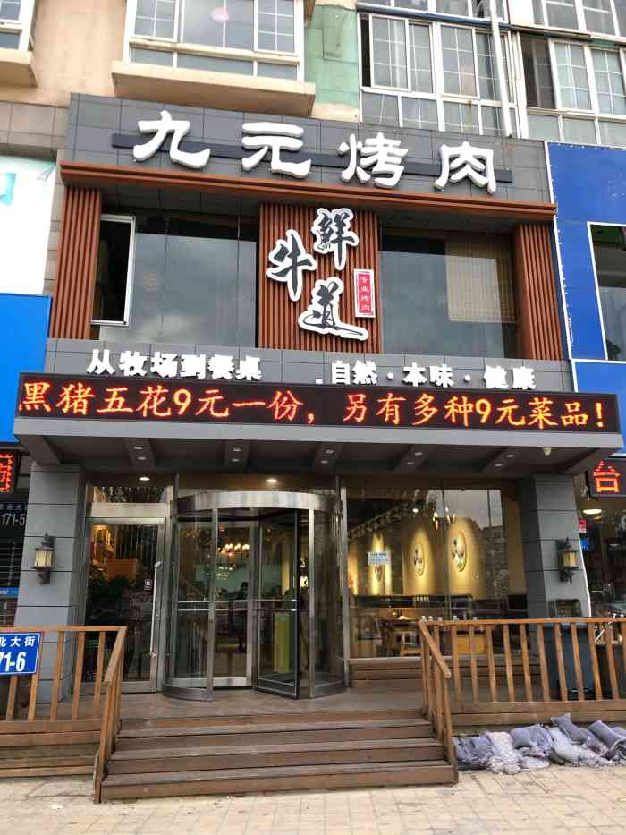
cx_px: 313
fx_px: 675
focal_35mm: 28
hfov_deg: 49.8
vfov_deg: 63.4
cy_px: 418
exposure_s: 1/50
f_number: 1.8
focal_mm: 4
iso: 25
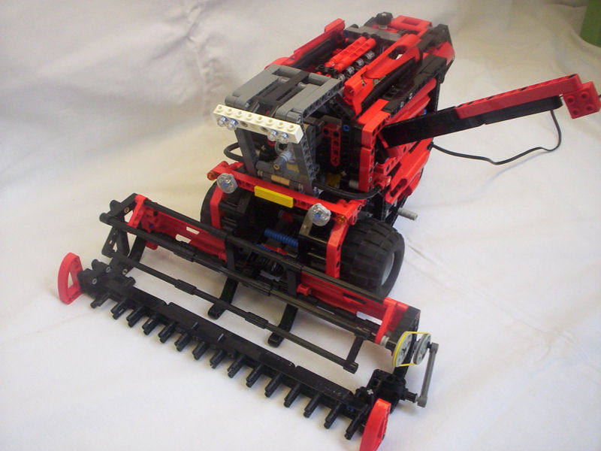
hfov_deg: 49.0
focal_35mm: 38
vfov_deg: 37.7
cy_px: 226
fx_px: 660
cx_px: 300
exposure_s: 1/82.5
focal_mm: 4.99
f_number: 4.5
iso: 100
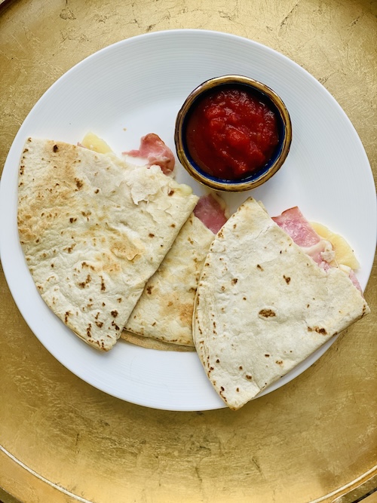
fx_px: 755
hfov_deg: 28.0
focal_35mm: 52
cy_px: 252
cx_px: 188
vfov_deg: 36.8
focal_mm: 6
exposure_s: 1/122
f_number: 2
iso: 64
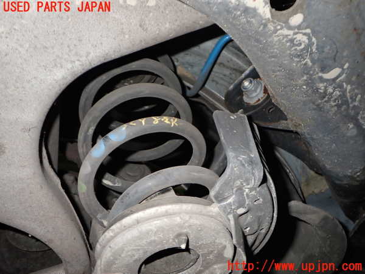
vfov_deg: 46.8
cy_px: 137
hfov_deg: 60.0
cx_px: 182
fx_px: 316
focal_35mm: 30
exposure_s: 1/30
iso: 320
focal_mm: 5.4
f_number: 6.3
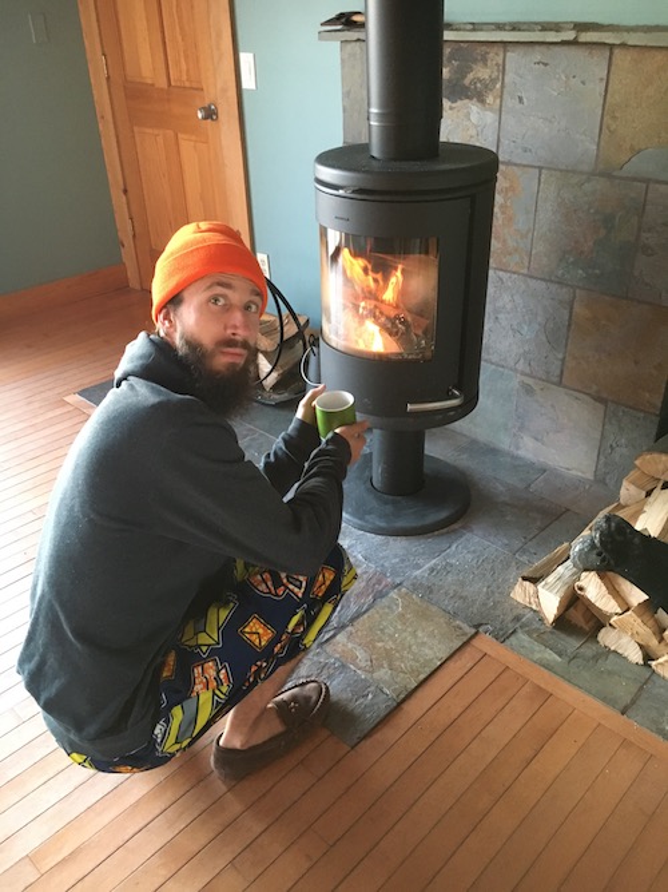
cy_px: 446
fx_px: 746
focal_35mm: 29
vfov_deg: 61.7
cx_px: 334
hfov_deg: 48.2
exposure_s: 1/20
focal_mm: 4.15
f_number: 2.2
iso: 200
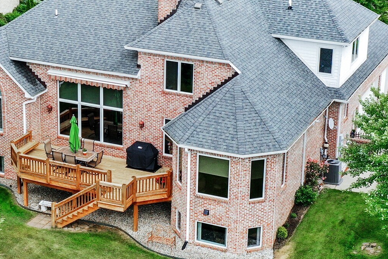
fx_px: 916
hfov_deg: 23.8
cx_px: 144
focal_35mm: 85
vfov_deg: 16.1
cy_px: 91
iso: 100
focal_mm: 10.26
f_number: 4.5
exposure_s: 1/120
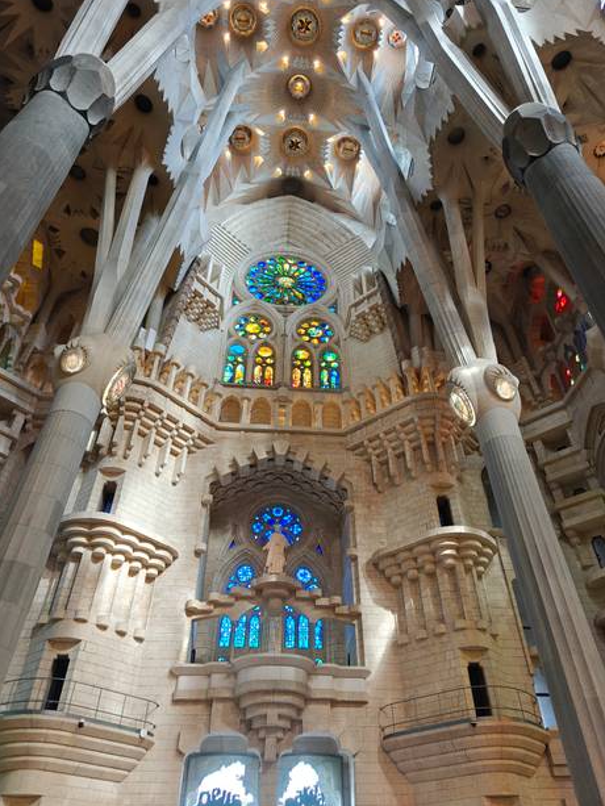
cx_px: 313
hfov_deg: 56.8
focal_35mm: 24
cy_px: 388
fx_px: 559
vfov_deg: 71.6
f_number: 1.69
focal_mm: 6.06
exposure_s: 1/100
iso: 640
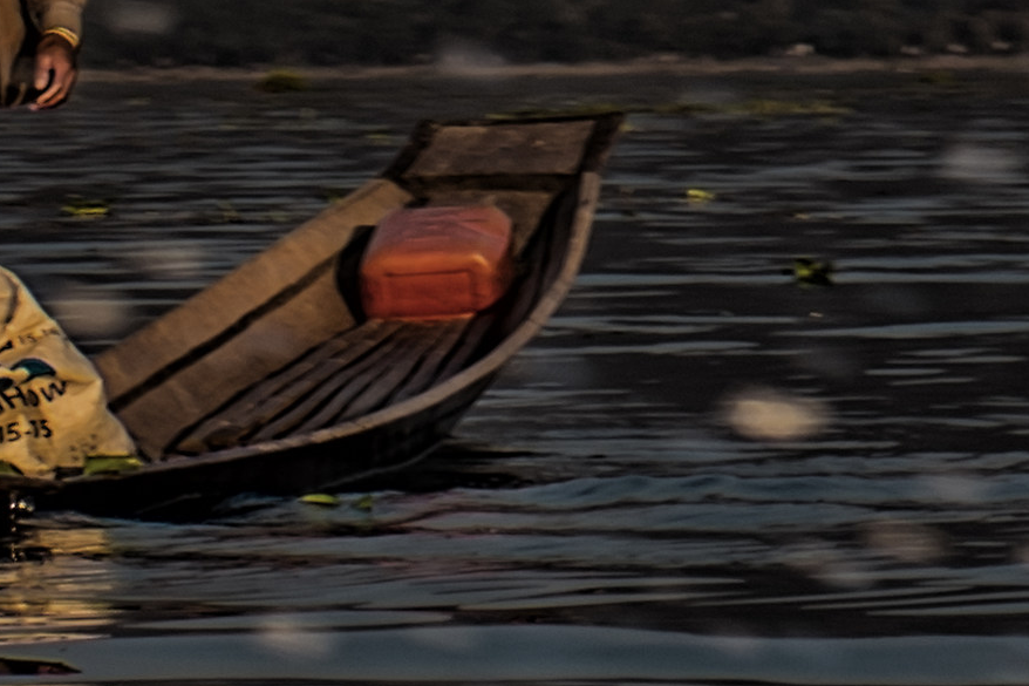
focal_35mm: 227
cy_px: -209
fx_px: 6487
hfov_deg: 9.1
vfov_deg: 6.0
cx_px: 434
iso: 200
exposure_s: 1/320
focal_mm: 55
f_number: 5.6
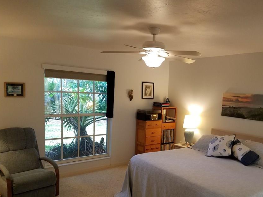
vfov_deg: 44.0
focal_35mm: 32
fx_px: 243
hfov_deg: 56.3
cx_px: 159
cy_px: 116
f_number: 1.7
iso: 100
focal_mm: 4.2
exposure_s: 1/60
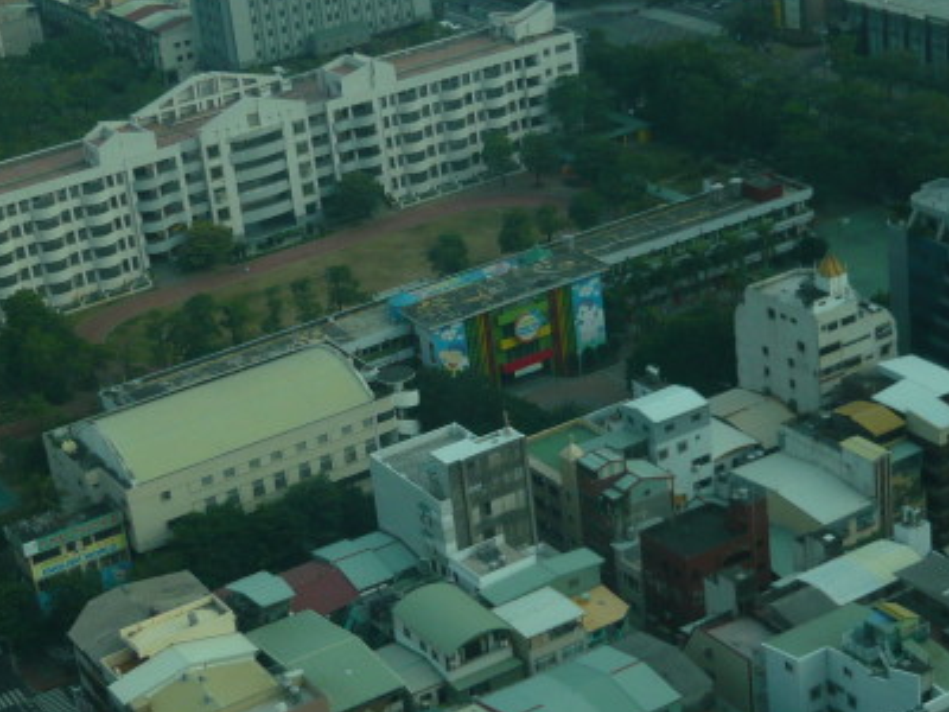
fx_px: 2056
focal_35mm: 75
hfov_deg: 26.0
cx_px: 501
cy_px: 352
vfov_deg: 19.6
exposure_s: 1/250
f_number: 3.2
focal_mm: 6.2
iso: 100
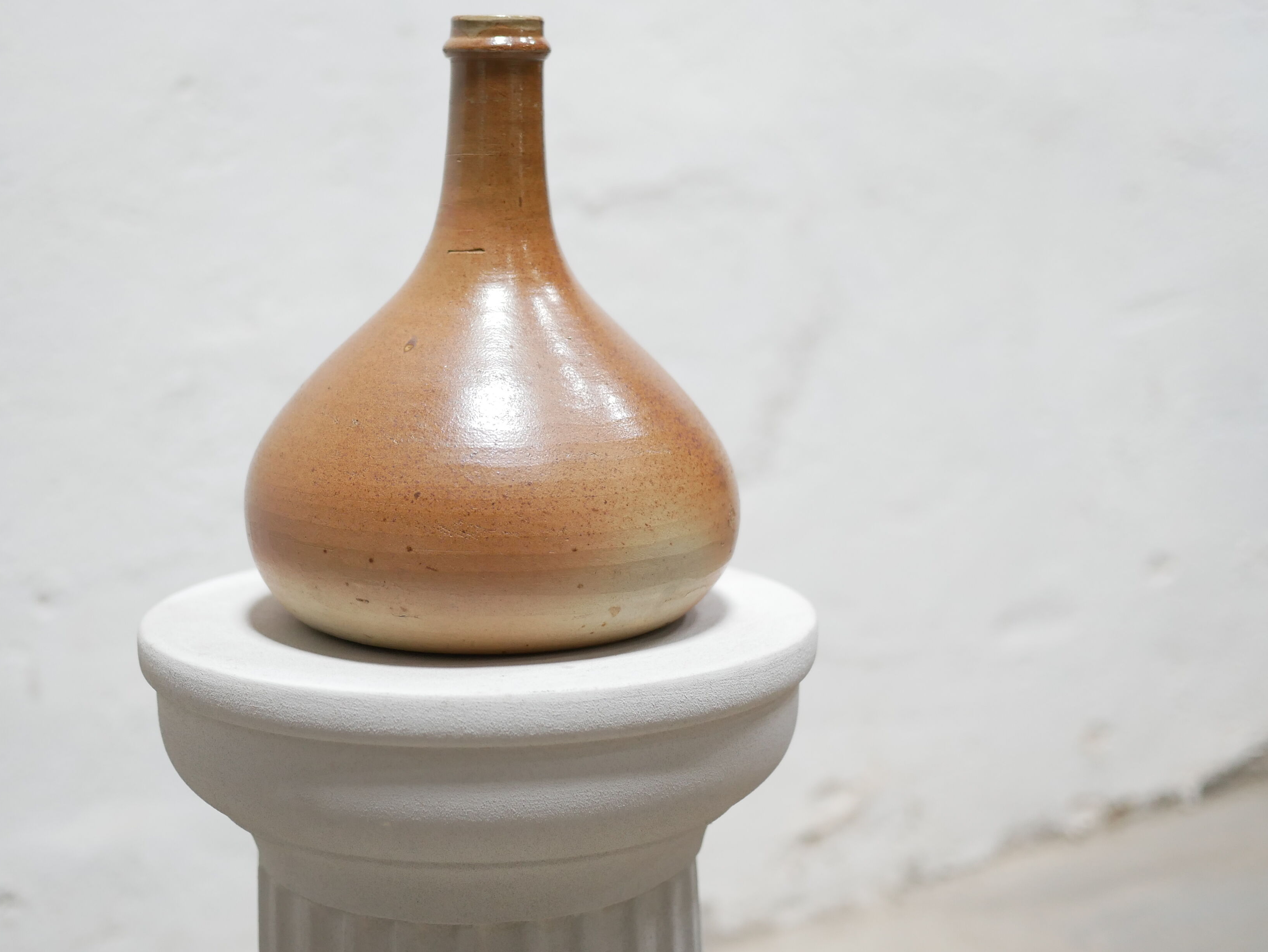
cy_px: 410
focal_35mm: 56
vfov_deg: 26.1
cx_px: 468
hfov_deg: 34.1
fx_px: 2052
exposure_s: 1/60
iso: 400
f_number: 1.7
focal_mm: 20
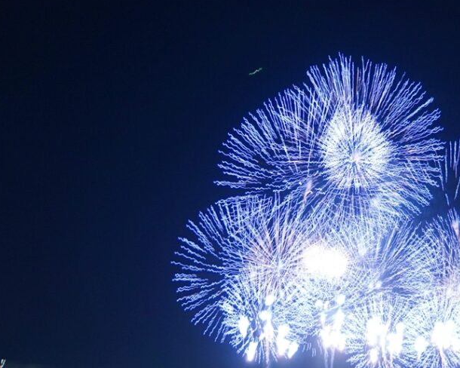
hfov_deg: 34.6
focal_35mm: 52
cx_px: 382
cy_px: 253
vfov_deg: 28.9
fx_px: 708
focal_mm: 22
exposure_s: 1
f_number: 3.5
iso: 400
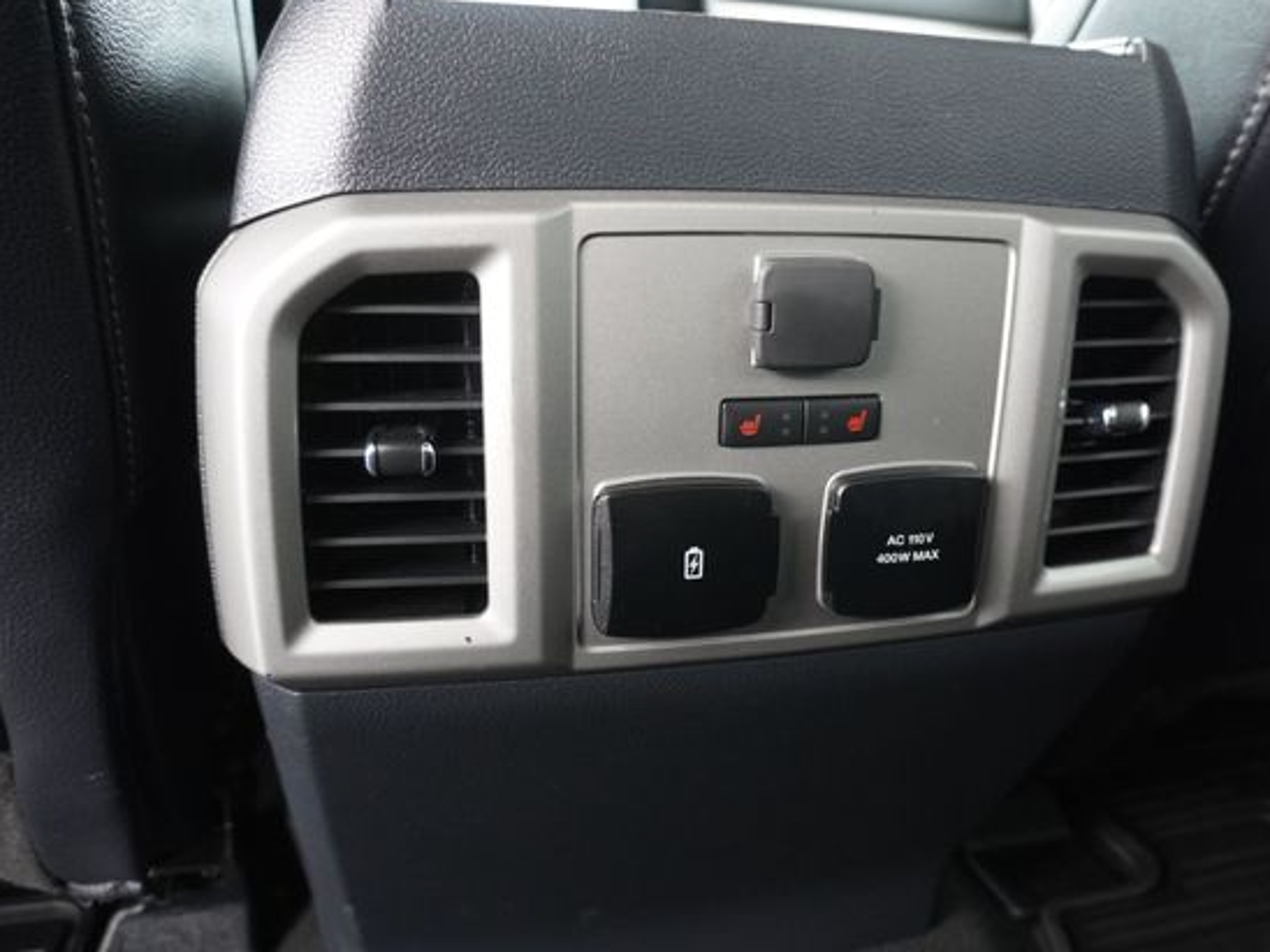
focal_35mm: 27
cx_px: 684
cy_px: 484
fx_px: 991
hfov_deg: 65.2
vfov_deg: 51.4
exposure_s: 1/60
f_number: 3.5
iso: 1250
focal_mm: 16
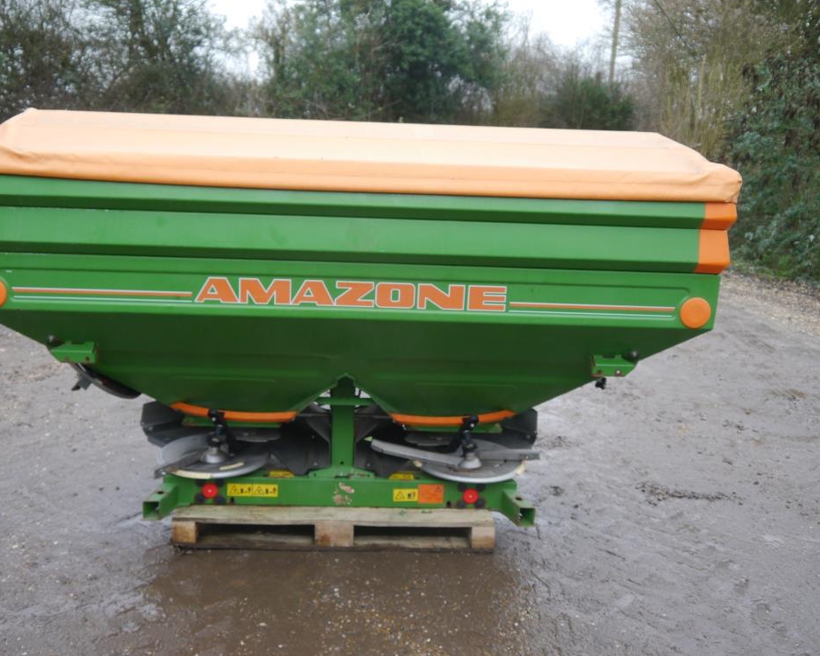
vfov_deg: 45.8
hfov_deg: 55.6
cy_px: 325
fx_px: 777
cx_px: 373
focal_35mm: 32
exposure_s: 1/60
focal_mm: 15
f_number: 3.6
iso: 320
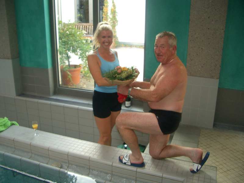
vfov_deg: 40.7
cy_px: 92
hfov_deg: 52.6
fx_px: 247
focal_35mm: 35
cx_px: 122
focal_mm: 5.8
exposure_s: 1/40
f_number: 2.6
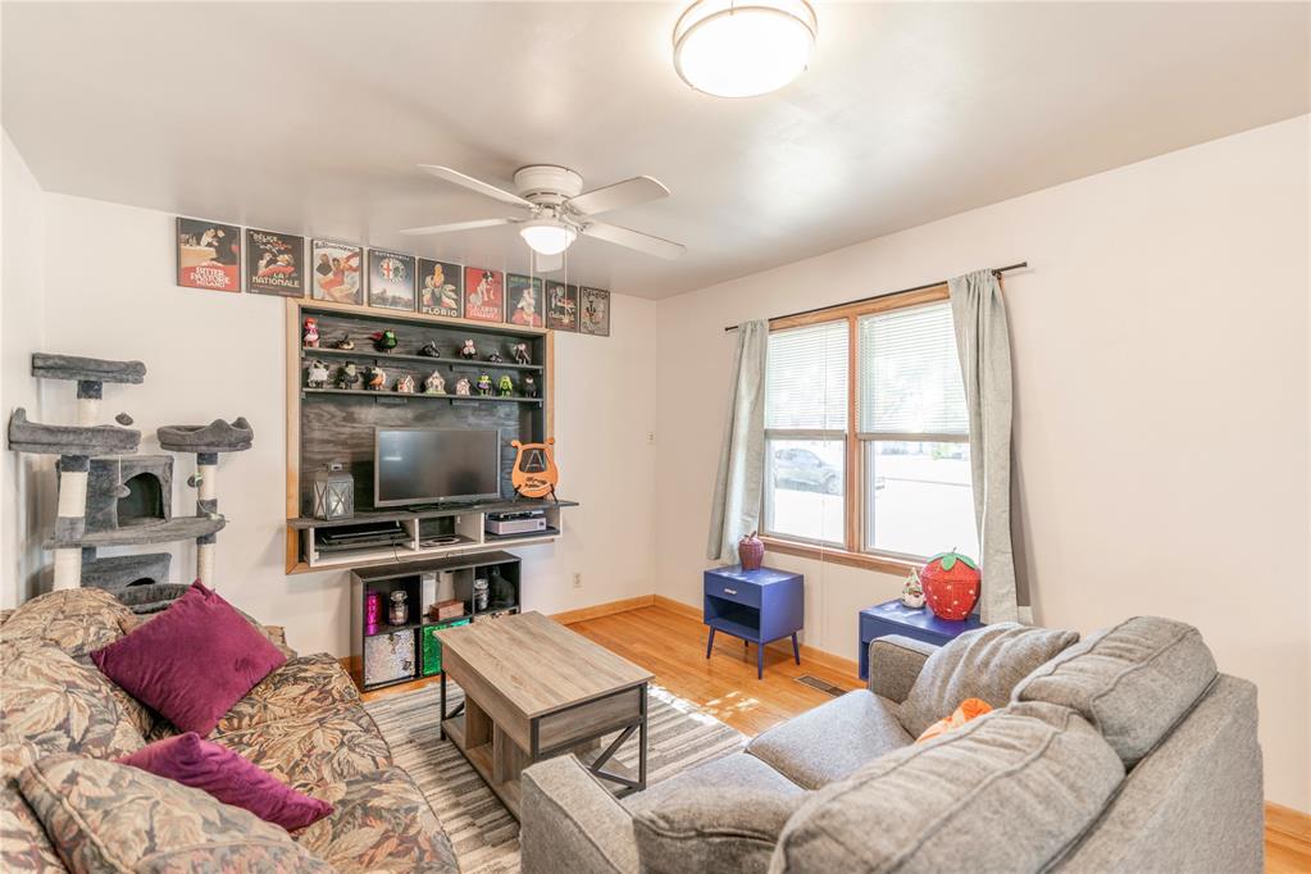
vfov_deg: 73.7
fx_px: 583
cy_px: 437
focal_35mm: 16
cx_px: 656
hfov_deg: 96.7
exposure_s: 1/30
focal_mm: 16
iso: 160
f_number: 2.8
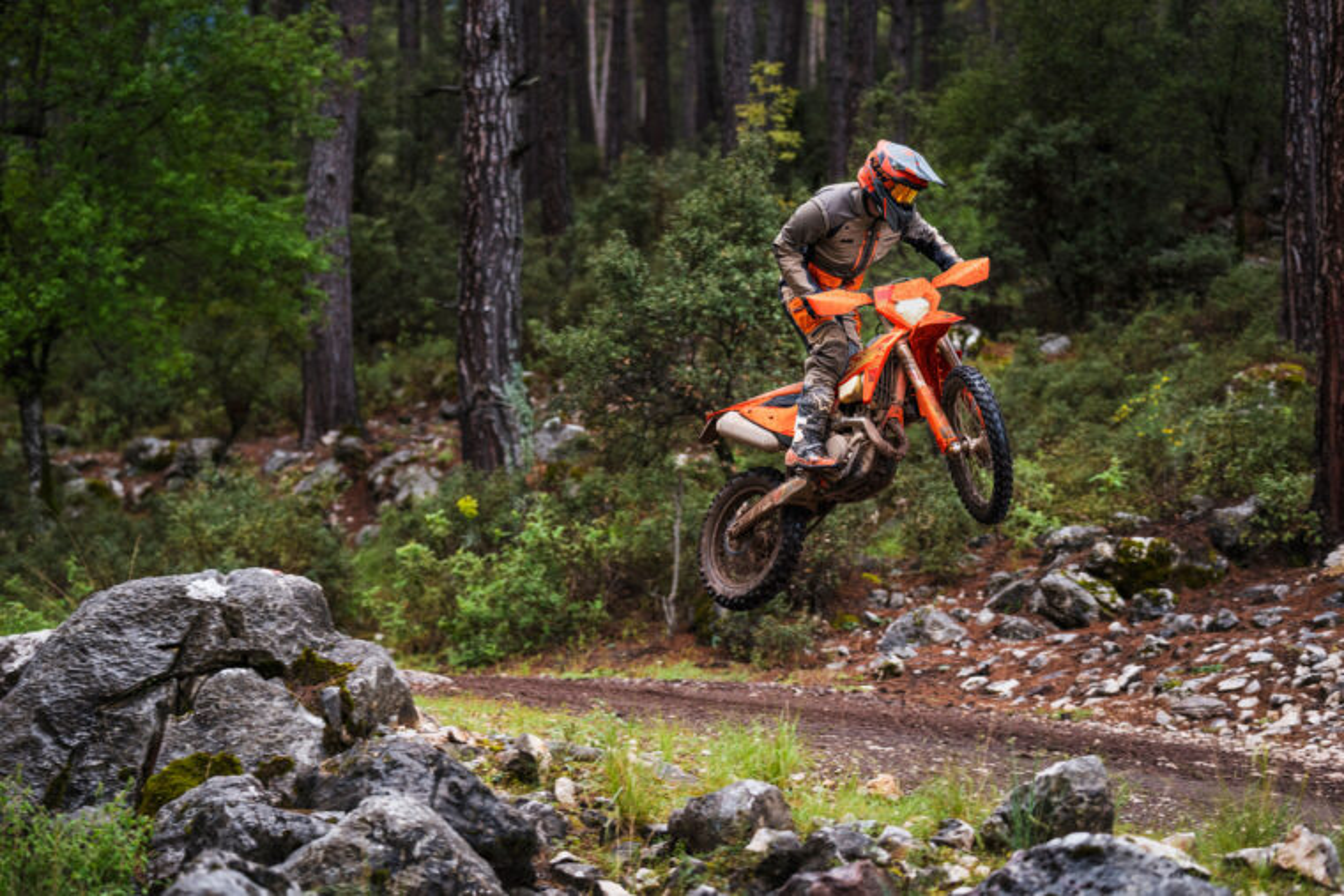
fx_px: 3323
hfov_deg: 22.9
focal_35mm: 89
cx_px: 672
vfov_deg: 15.4
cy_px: 448
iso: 320
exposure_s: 1/1000
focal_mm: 89
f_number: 2.8
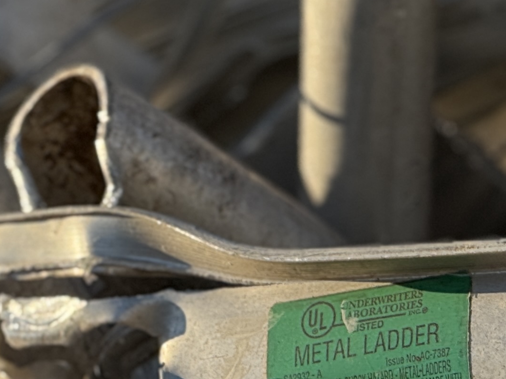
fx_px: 6635
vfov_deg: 3.3
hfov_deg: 4.4
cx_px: 445
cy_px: 502
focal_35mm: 454
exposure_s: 1/840
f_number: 2.8
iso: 64
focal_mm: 15.66
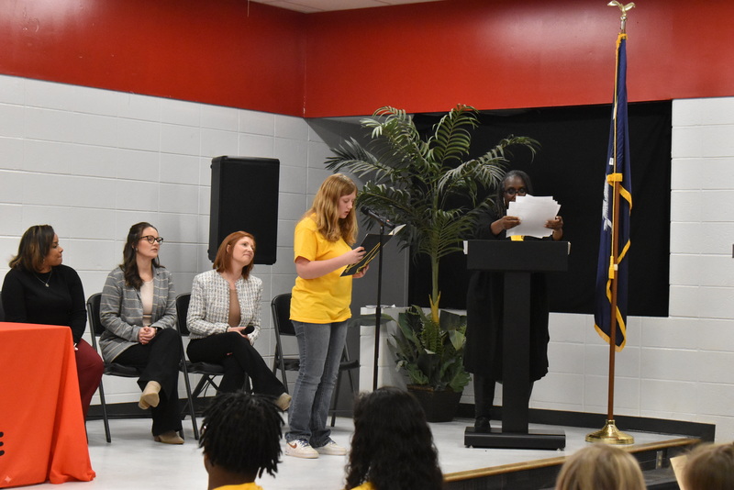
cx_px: 367
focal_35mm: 82
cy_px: 245
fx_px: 1683
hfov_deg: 24.6
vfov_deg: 16.6
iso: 4500
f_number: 7.1
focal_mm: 55
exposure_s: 1/100
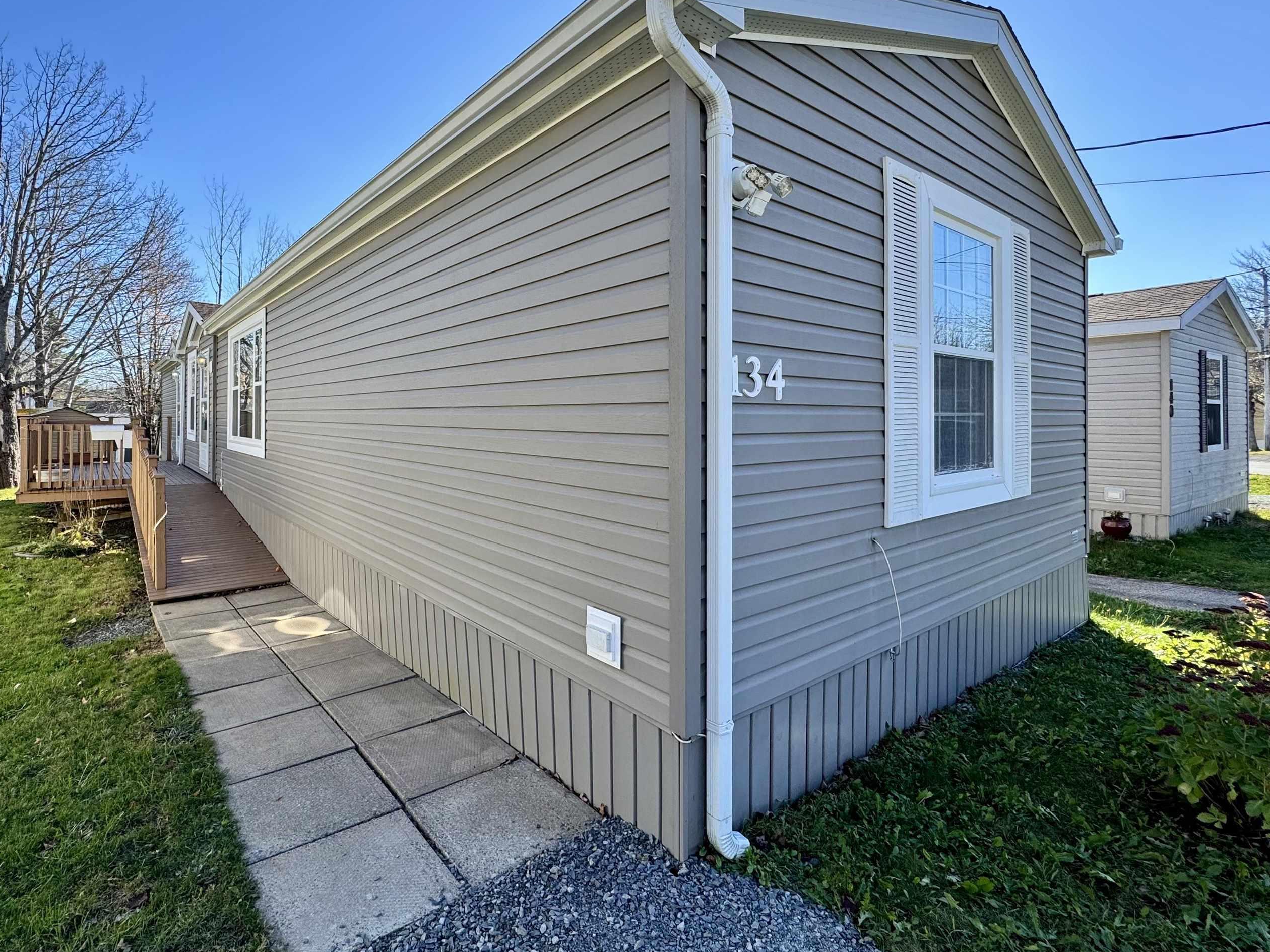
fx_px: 624
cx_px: 543
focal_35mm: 17
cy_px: 411
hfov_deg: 90.4
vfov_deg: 74.3
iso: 40
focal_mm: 2.22
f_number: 2.2
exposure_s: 1/512
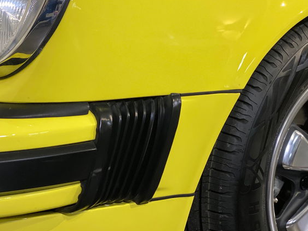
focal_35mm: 71
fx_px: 632
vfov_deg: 20.7
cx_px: 122
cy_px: 119
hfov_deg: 27.3
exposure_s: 1/40
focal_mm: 6
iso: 250
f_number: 2
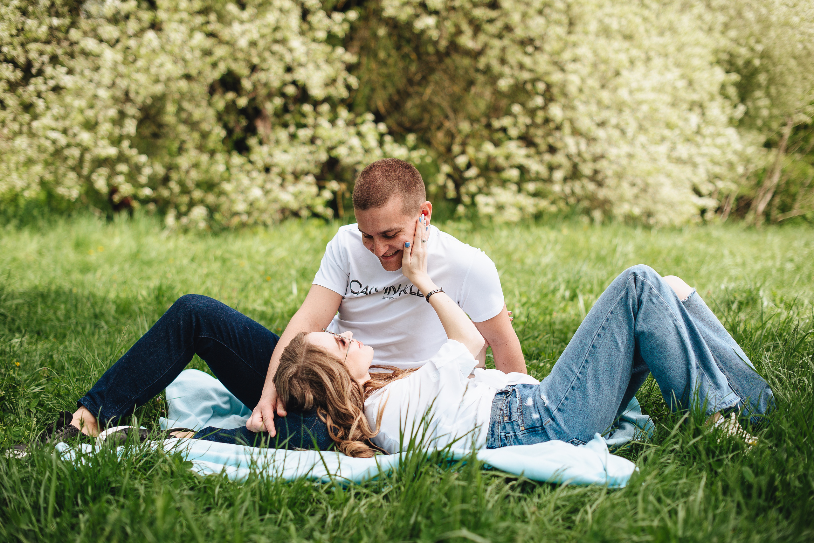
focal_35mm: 50
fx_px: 1131
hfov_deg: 39.6
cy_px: 272
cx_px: 407
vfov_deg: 27.0
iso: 100
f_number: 2.5
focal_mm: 50
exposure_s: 1/1000
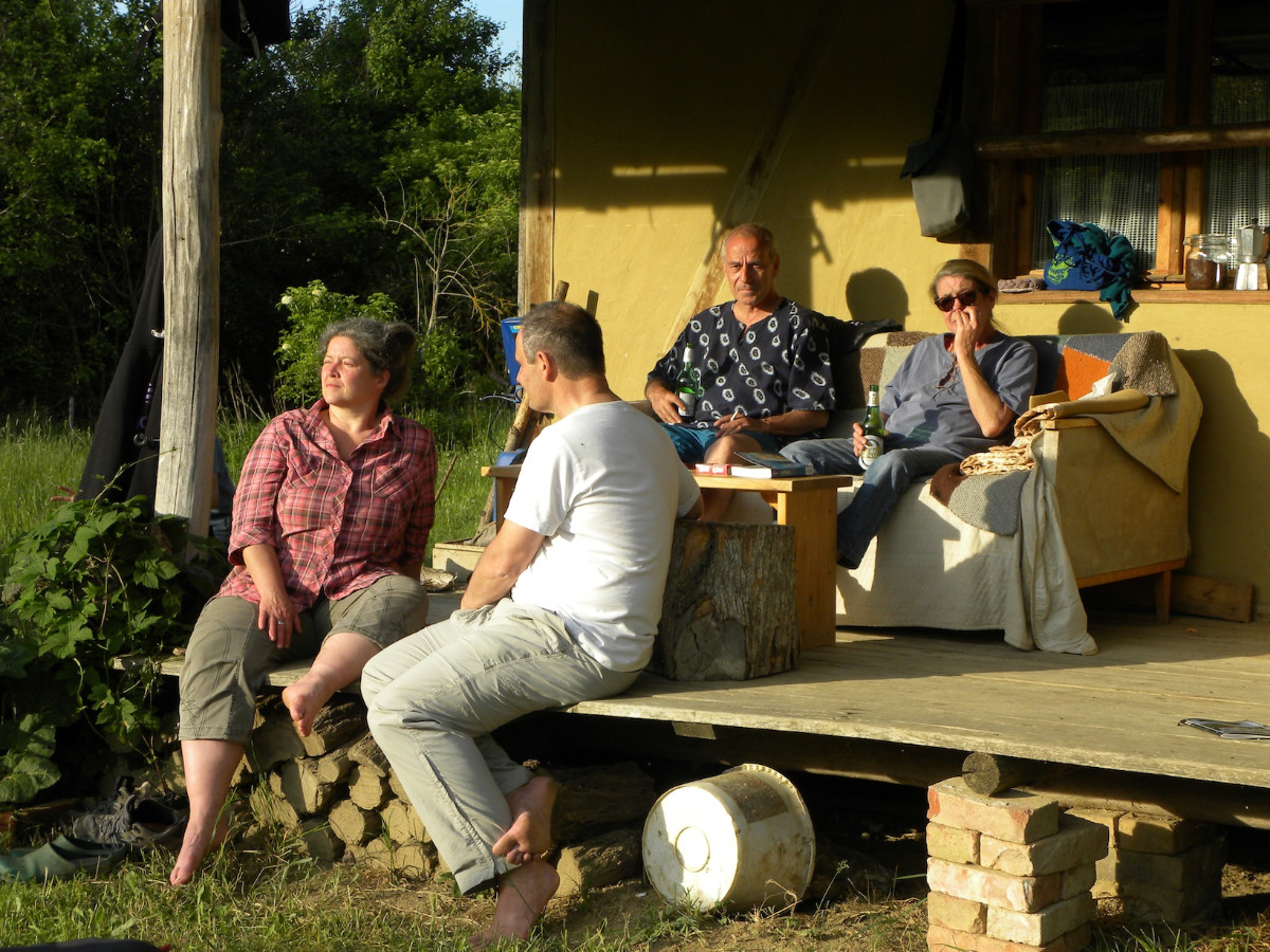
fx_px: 2421
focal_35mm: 66
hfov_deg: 29.4
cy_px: 476
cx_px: 635
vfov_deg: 22.3
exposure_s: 1/200
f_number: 4.5
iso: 64
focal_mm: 11.8
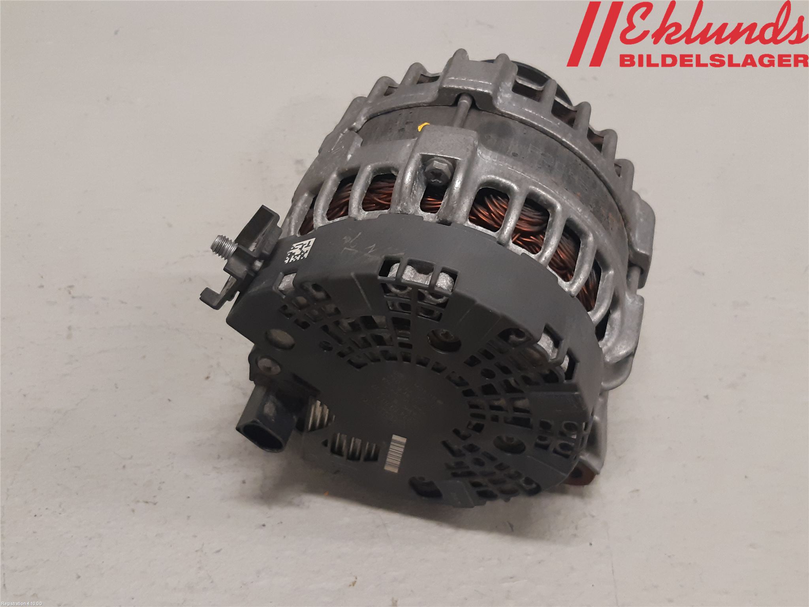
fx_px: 608
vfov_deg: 53.1
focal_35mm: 26
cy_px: 304
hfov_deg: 67.3
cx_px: 404
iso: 160
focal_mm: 3.93
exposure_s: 1/50
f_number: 1.7
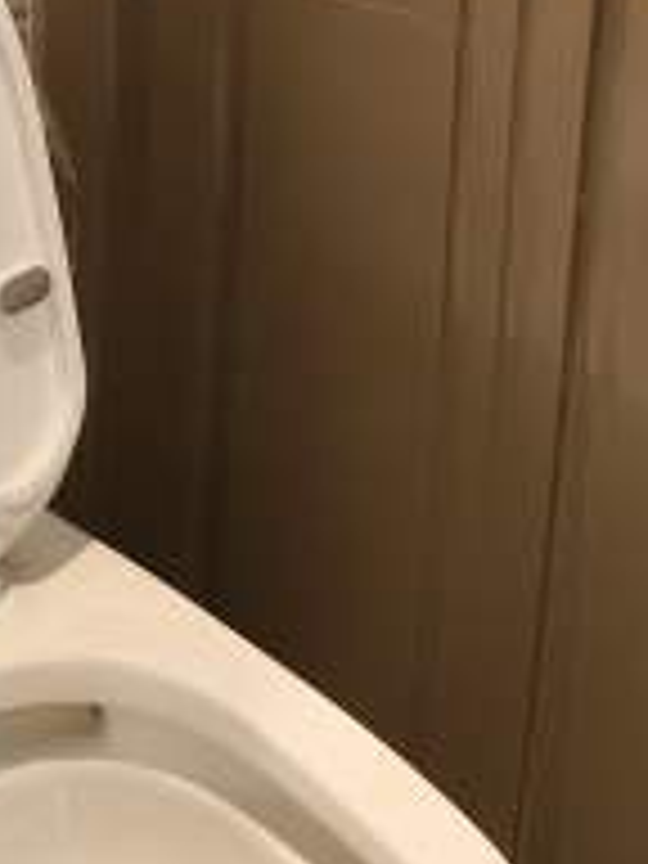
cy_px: -178
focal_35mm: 128
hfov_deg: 11.5
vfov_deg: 14.9
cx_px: 14
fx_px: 3195
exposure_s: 1/100
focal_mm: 5.6
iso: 155
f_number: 1.57
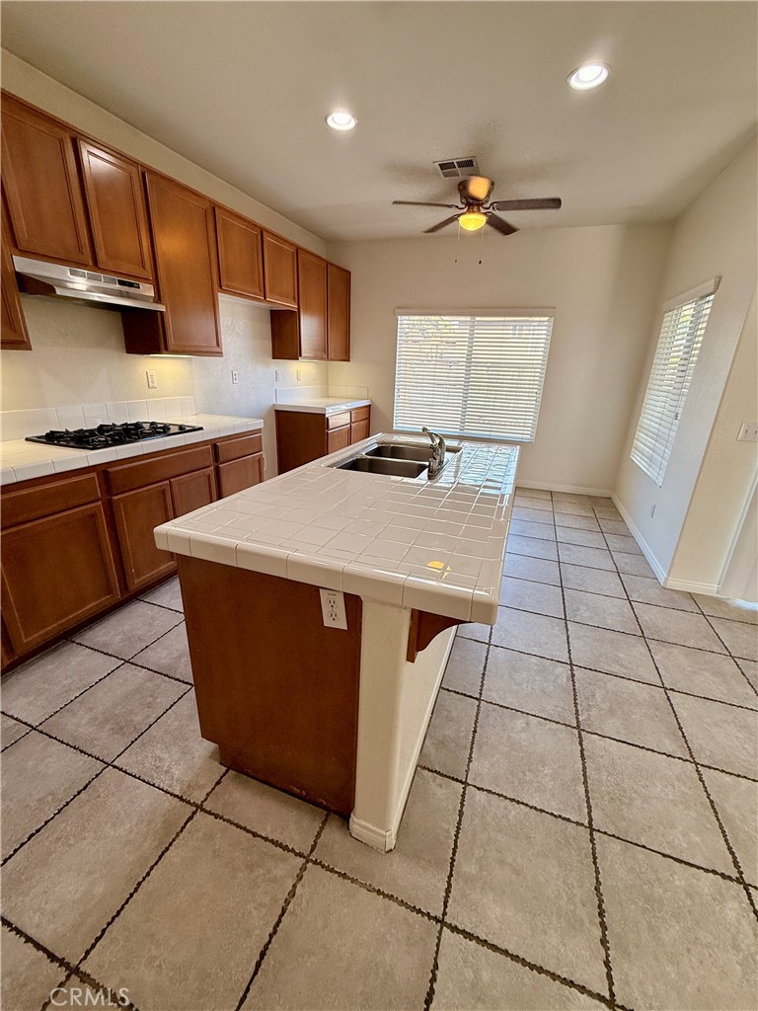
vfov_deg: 102.1
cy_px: 506
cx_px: 379
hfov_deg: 85.7
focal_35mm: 14
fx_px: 409
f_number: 2.2
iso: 100
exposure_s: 1/120
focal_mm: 2.22
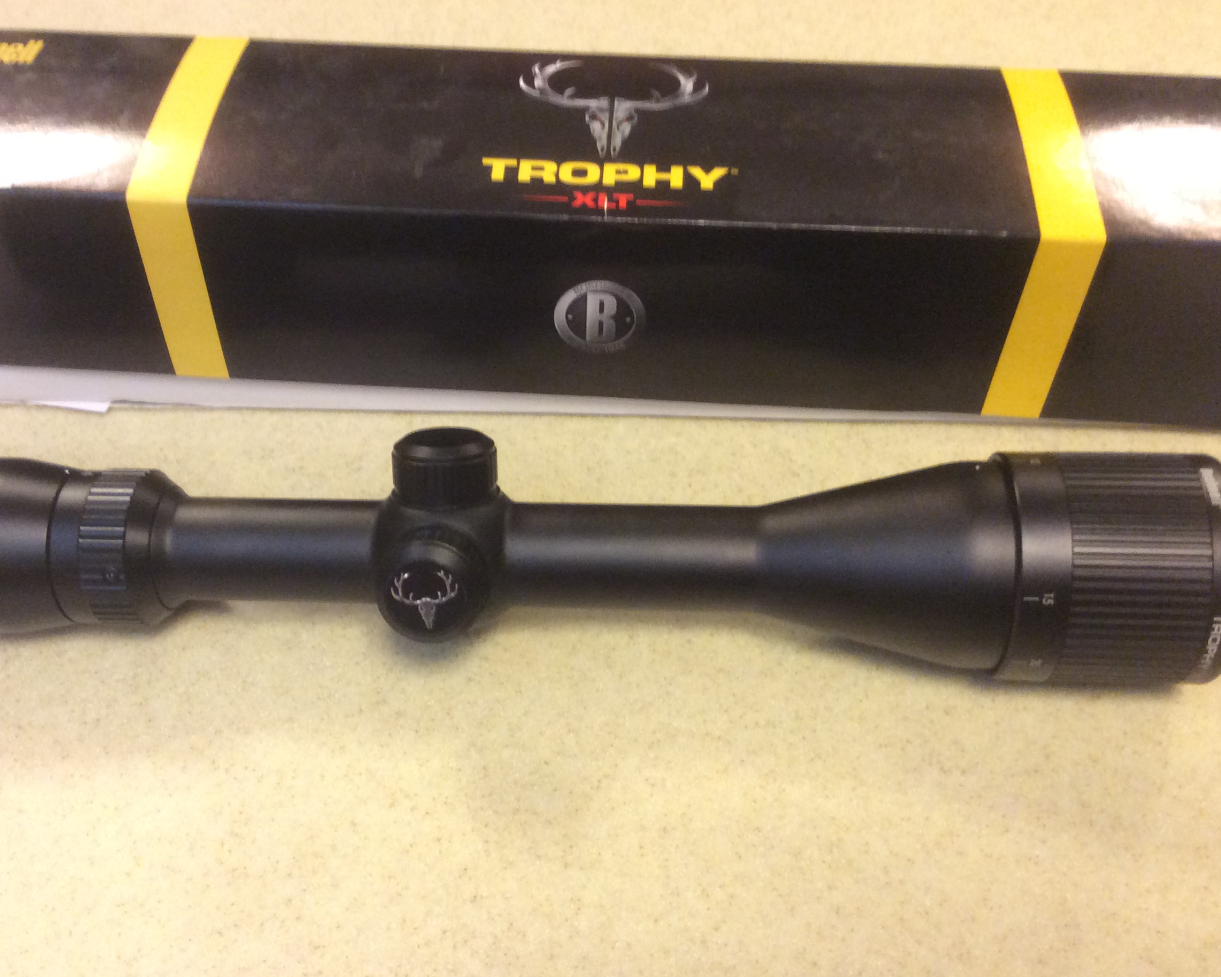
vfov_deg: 39.1
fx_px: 1373
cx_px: 533
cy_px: 535
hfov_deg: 47.8
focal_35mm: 38
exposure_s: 1/24
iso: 160
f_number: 2.4
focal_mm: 3.3
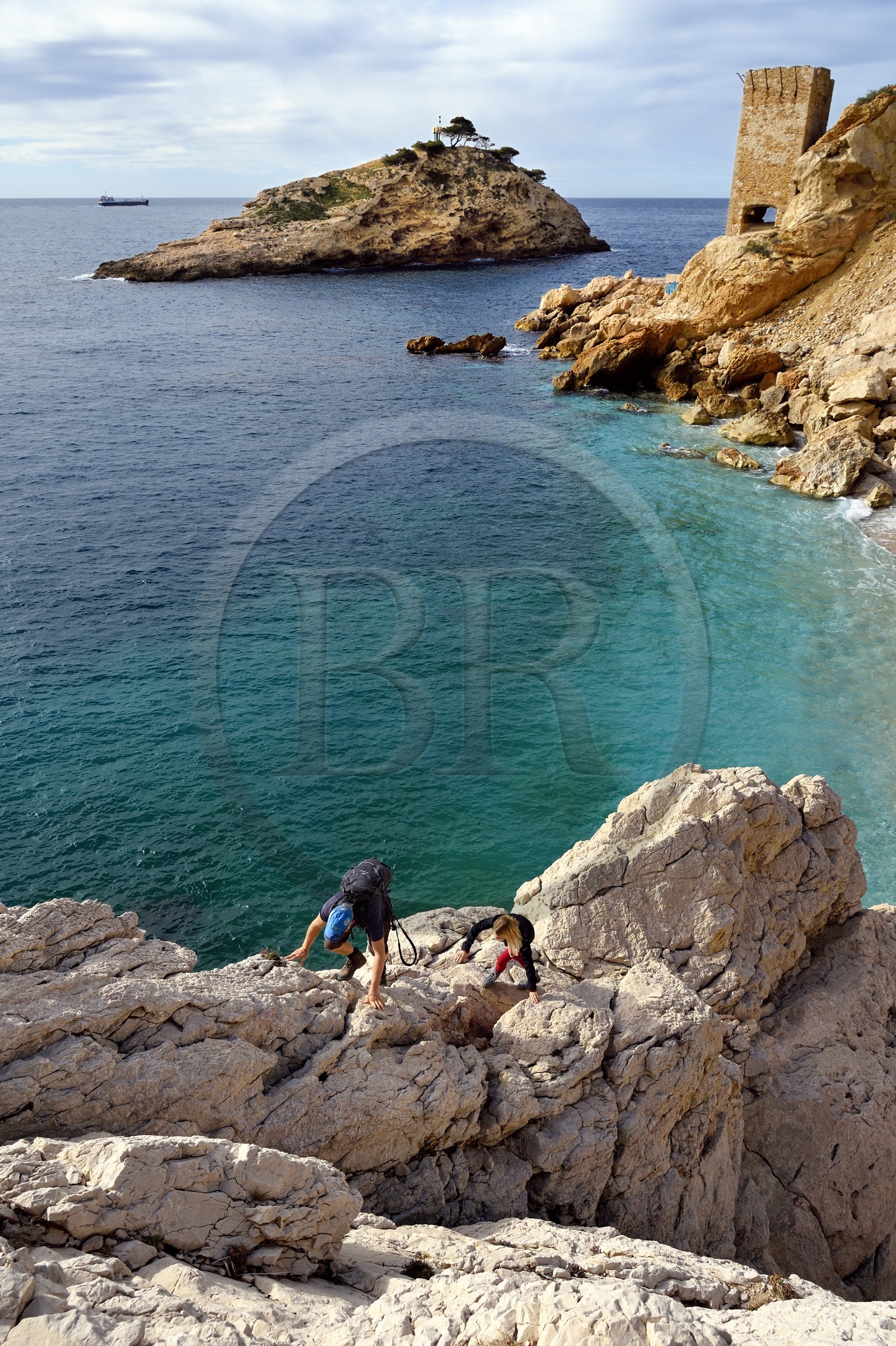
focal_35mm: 24
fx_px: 897
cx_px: 448
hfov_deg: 53.1
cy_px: 673
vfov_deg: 73.8
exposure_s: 1/250
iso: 200
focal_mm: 24
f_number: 11
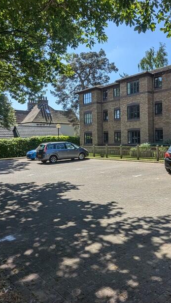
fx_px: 234
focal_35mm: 29
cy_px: 137
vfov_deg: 65.9
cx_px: 119
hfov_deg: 39.6
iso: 55
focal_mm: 2.35
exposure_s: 1/1938
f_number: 2.2
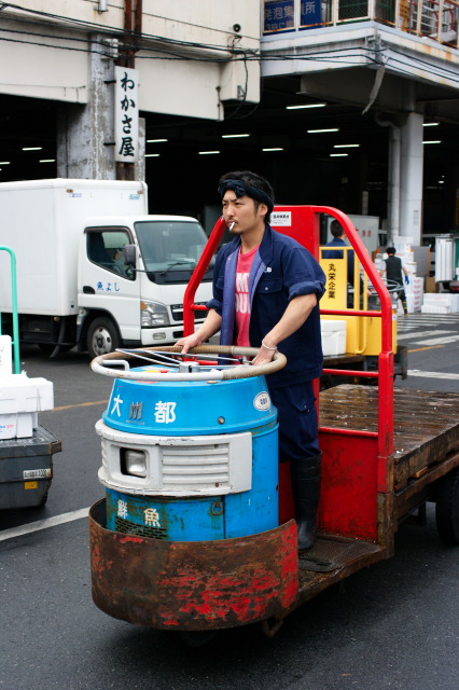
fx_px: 1005
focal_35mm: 52
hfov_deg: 25.7
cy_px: 345
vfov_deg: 37.9
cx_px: 230
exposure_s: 1/400
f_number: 5.6
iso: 400
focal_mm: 35
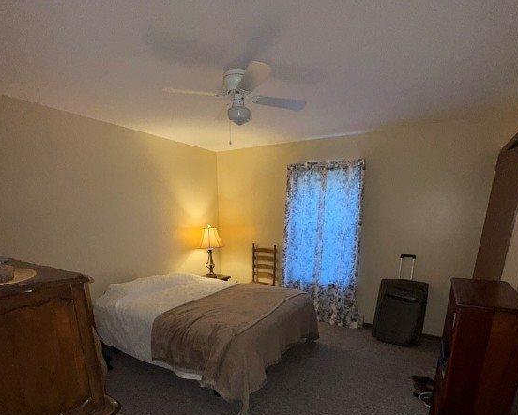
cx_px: 260
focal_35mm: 19
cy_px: 299
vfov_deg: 67.5
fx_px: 291
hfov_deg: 83.3
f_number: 2.2
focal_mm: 2.22
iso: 80
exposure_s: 1/61
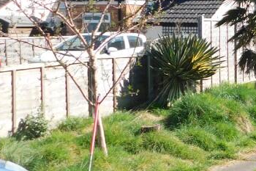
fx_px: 498
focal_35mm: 70
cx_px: 357
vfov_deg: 19.4
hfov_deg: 24.2
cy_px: 54
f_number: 3
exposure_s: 1/800
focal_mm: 4
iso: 125
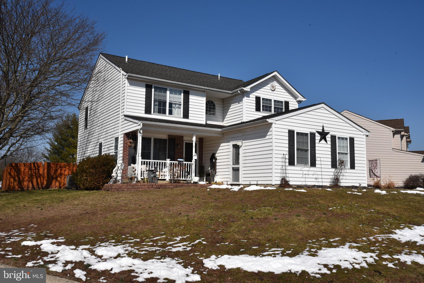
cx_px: 212
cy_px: 142
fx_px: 401
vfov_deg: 38.9
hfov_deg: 55.8
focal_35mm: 34
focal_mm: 34
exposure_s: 1/1000
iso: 800
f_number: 16
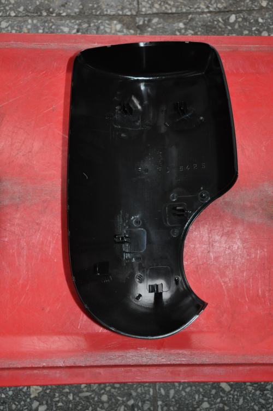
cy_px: 206
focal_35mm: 48
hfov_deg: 28.0
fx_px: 547
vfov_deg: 41.2
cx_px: 136
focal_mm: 32
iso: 800
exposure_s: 1/60
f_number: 4.2
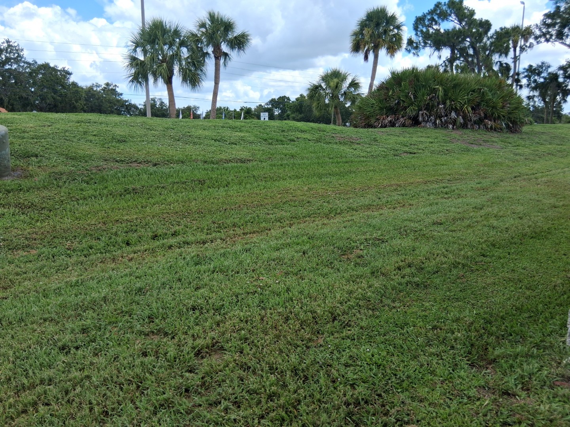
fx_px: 428
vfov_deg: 53.1
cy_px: 214
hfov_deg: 67.3
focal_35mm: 26
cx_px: 285
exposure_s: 1/492
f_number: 1.8
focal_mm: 3.98
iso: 25
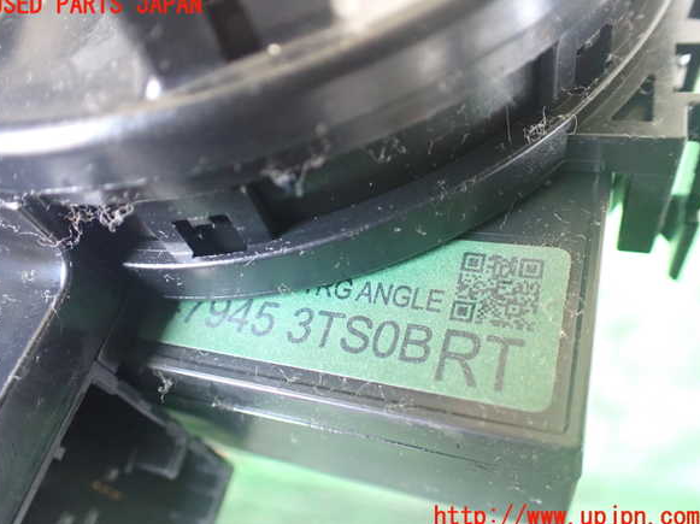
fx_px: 626
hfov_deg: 58.4
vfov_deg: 45.4
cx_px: 345
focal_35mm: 31
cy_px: 261
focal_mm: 5.4
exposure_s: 1/50
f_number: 2.3
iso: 800
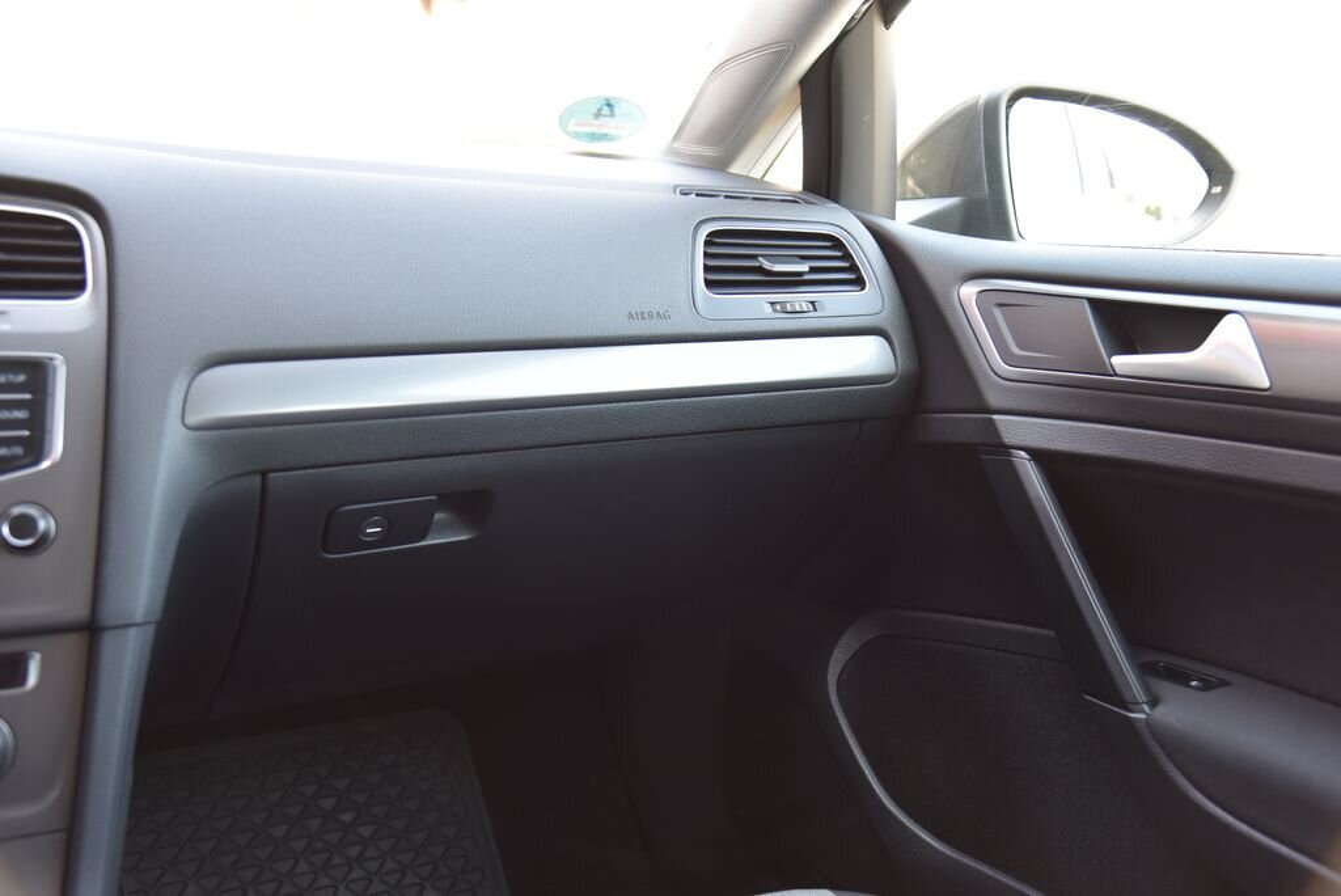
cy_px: 448
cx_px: 670
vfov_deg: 37.9
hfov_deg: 54.4
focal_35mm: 35
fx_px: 1304
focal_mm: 35
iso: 500
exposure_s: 1/50
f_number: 4
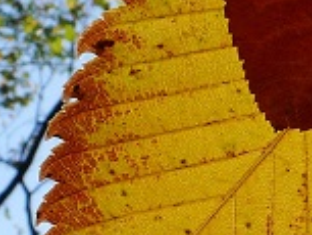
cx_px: 673
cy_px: 225
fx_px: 2093
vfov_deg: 6.4
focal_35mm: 232
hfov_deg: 8.0
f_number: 7.1
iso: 100
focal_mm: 8.2
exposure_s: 1/500
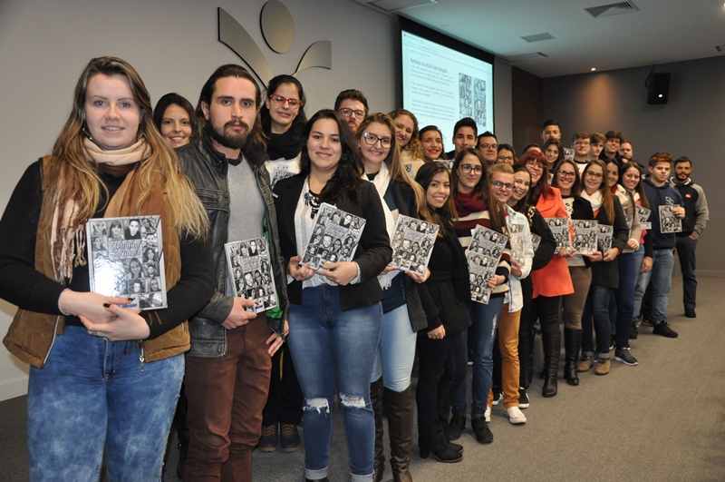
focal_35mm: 33
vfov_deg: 39.9
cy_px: 241
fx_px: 664
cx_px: 362
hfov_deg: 57.3
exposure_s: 1/60
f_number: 3.8
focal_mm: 22
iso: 800
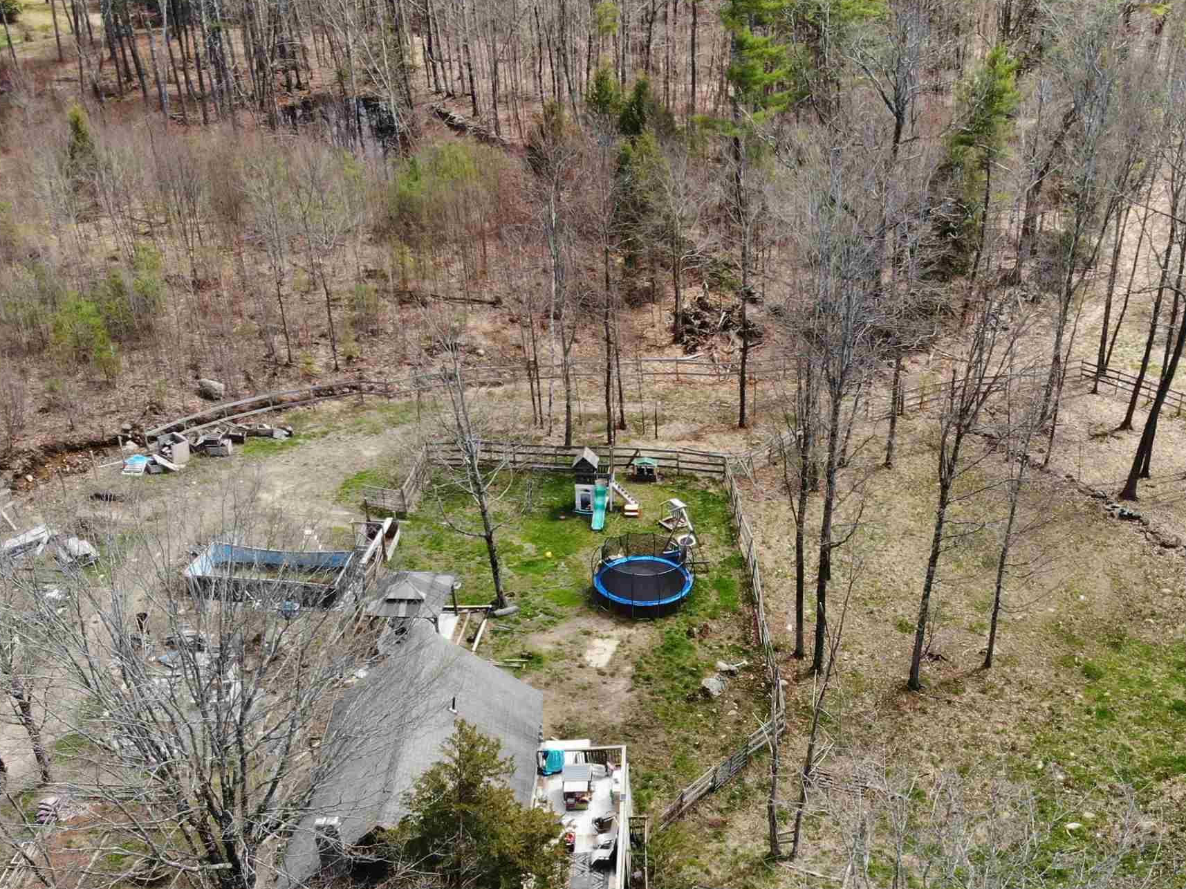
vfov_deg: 32.4
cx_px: 797
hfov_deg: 43.2
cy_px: 744
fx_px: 1473
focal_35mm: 43
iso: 100
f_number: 2.8
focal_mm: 4.5
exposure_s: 1/92.5
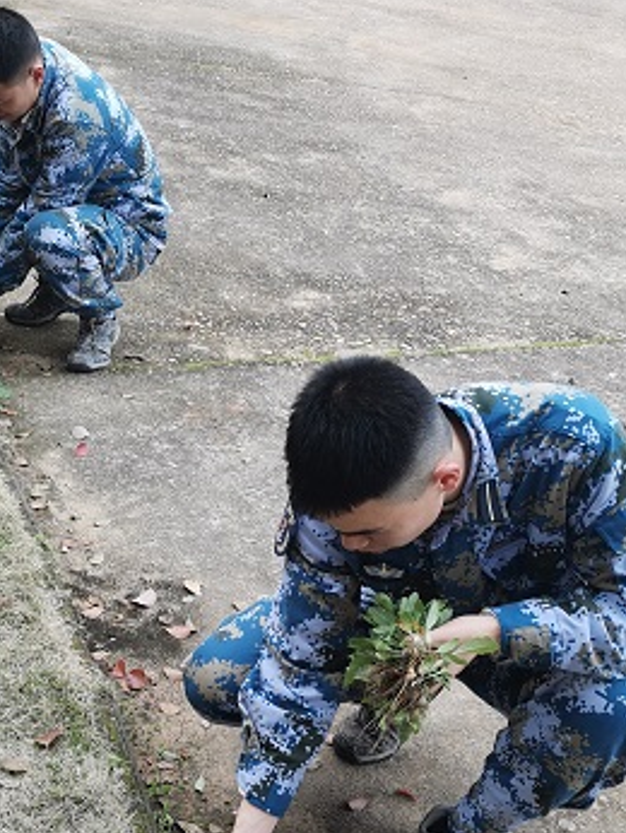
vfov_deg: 37.6
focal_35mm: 50
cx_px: 173
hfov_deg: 28.8
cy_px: 580
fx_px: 1204
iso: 50
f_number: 1.8
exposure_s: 1/176
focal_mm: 4.75
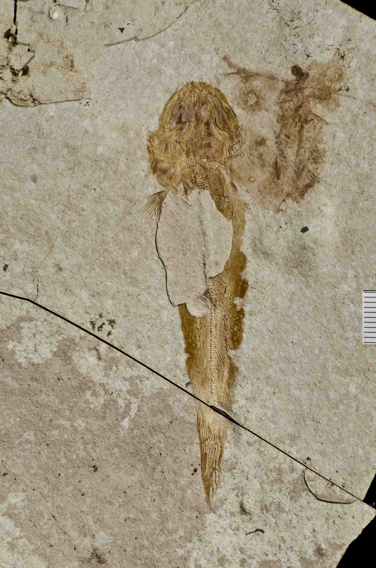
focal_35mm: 90
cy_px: 284
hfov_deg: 15.1
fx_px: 1416
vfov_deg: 22.7
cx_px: 188
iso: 800
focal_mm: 60
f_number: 3.5
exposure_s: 1/200
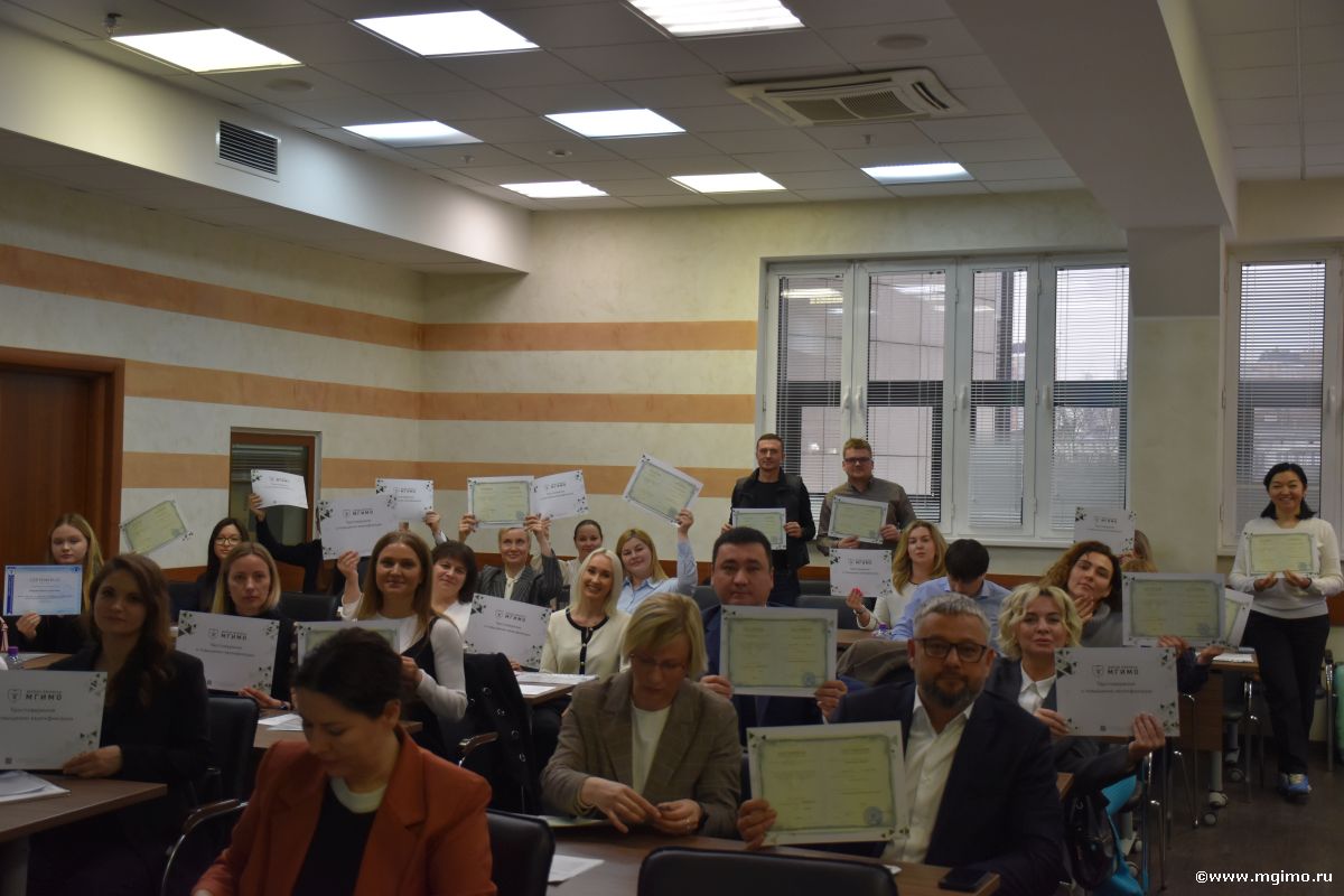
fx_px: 1680
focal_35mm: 45
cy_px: 448
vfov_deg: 29.9
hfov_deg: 43.6
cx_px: 672
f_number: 4
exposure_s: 1/250
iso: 720
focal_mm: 30
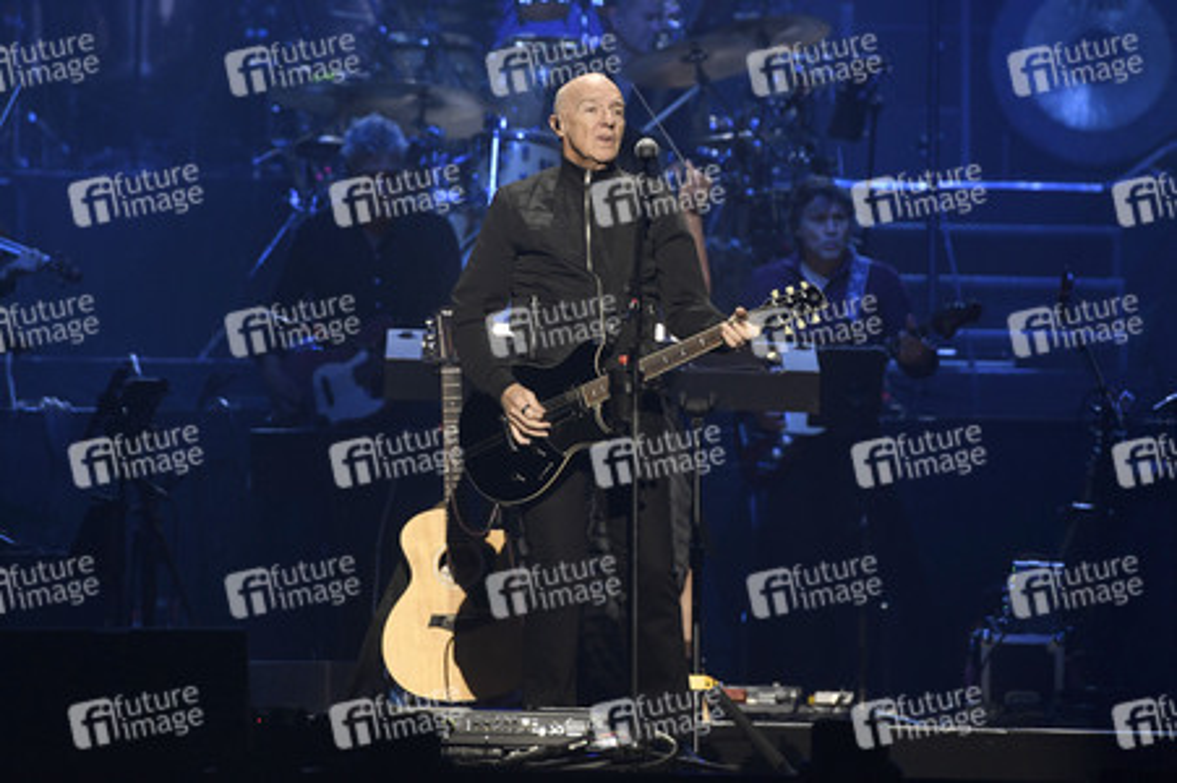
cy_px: 392
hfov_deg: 10.3
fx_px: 6534
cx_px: 588
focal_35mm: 200
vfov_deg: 6.9
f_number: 4
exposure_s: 1/500
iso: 1600
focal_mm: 200
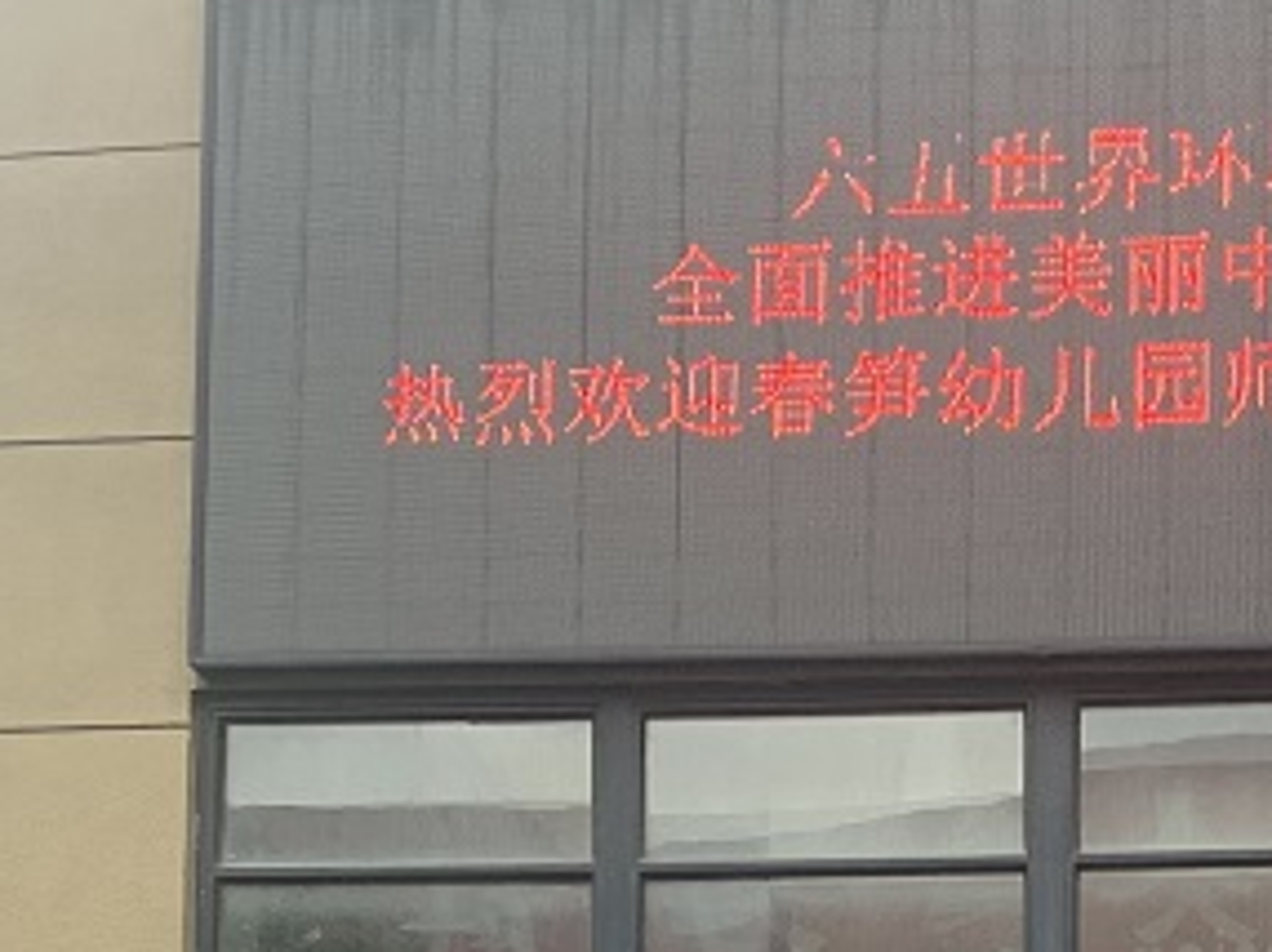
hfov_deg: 21.2
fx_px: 3341
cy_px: 1628
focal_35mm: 91
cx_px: 1107
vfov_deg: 14.5
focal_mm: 4.25
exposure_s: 1/342
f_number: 1.8
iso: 25
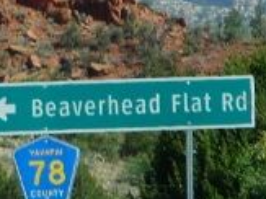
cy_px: 181
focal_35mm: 970
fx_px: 7448
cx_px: -403
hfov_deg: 2.0
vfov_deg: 1.5
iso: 100
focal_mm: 25.3
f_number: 5.6
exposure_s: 1/320
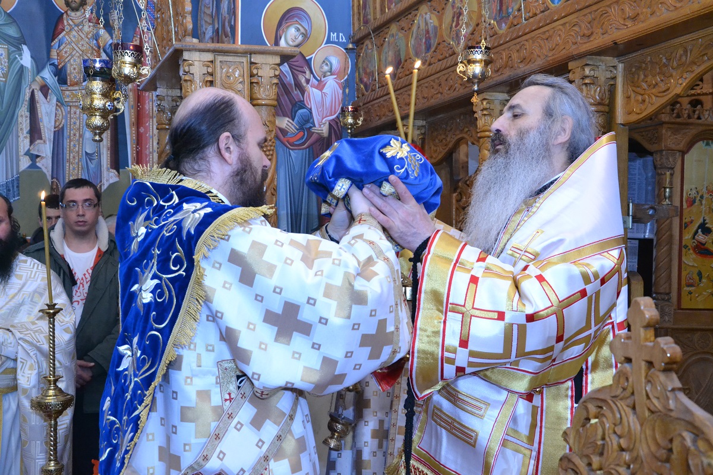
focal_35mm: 51
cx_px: 356
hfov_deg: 38.9
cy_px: 238
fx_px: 1010
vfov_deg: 26.5
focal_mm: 34
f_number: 7.1
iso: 3200
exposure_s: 1/30
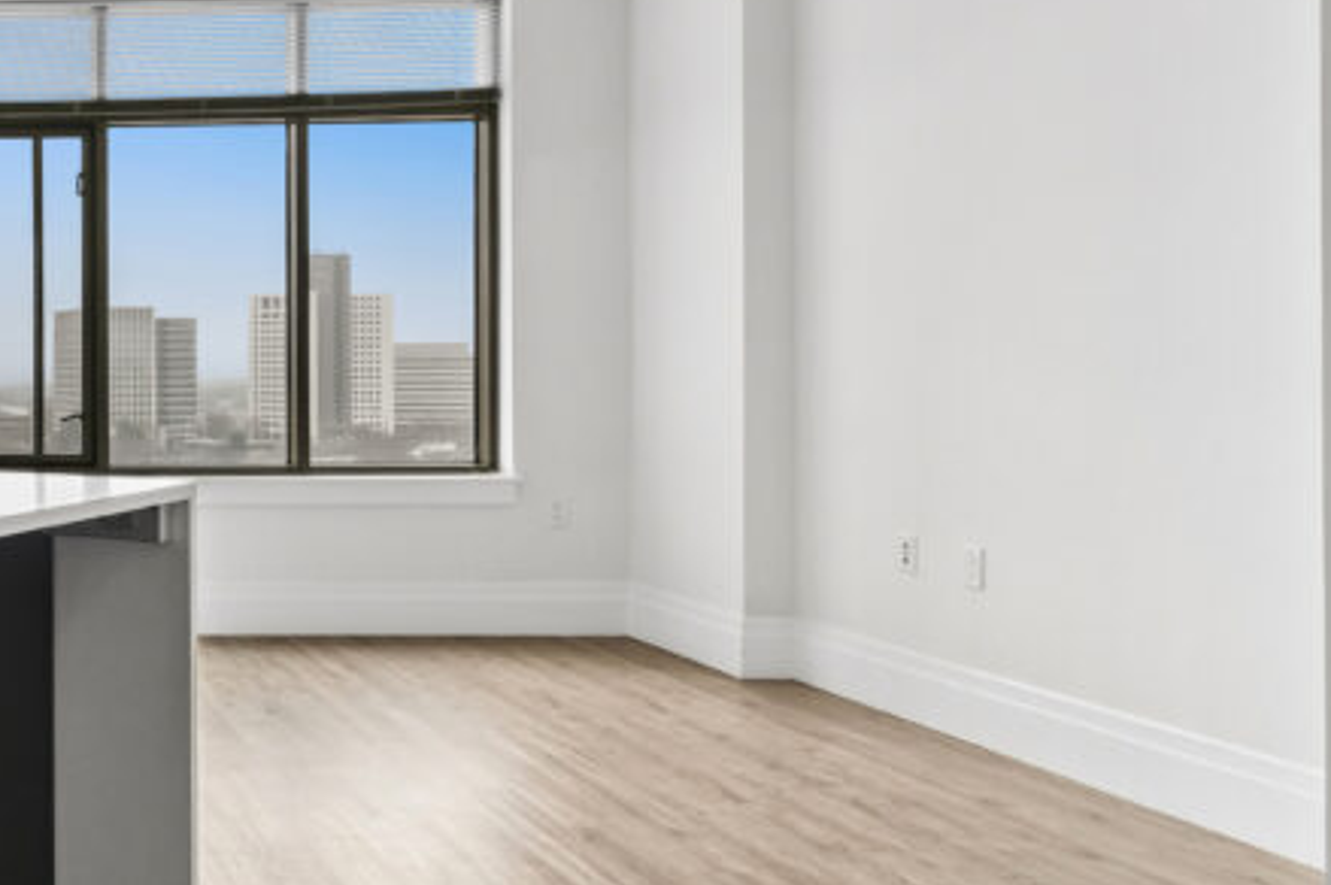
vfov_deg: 37.7
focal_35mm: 35
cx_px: -200
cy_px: 358
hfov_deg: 41.0
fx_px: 1293
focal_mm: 10
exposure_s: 1/3.33
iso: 200
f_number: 10
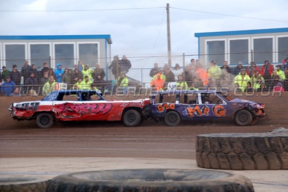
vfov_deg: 11.0
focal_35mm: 125
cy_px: 93
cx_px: 152
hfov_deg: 16.4
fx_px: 1000
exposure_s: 1/320
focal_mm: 78
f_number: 5.6
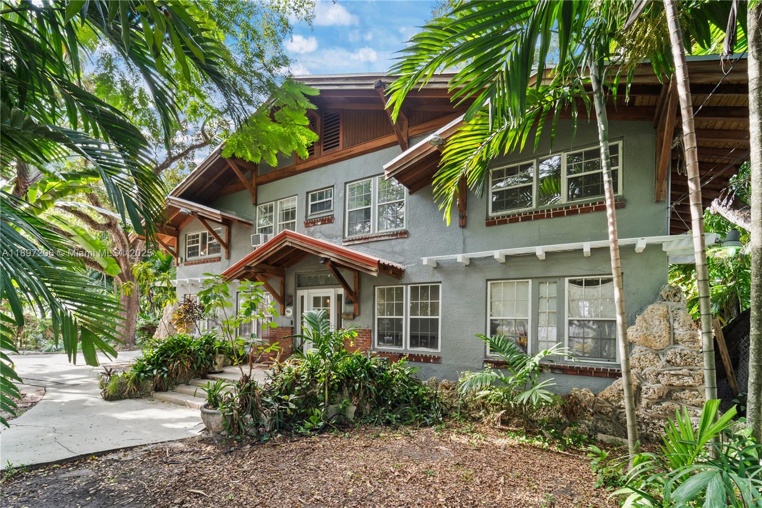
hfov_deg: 104.3
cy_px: 254
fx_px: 296
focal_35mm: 14
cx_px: 381
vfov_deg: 81.2
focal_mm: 14
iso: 200
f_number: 11
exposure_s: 1/10
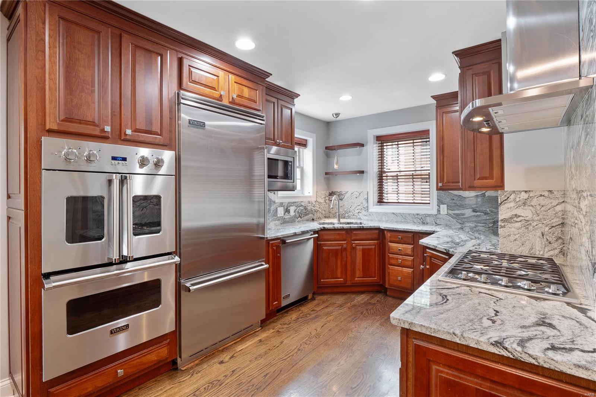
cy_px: 198
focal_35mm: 18
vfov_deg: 67.4
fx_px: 298
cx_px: 298
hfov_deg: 90.0
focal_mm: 9
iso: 400
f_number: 6.3
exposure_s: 1/2.5
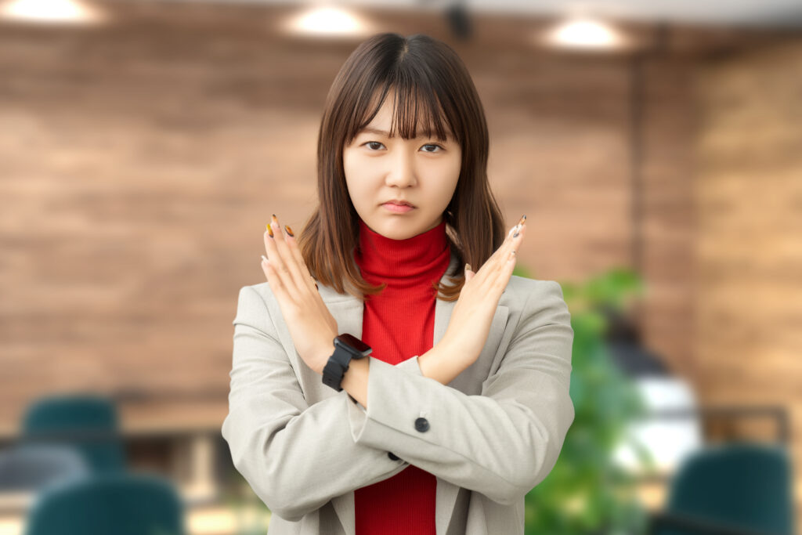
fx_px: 1114
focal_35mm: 50
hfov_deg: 39.6
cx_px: 401
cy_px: 268
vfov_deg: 27.0
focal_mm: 50
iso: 1250
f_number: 4
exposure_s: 1/250
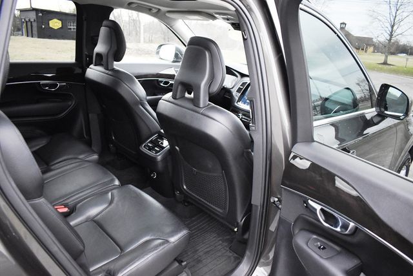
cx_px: 206
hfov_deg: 67.4
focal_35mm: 27
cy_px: 138
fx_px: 310
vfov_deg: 48.0
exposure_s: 1/125
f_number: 3.5
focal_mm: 18
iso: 2200
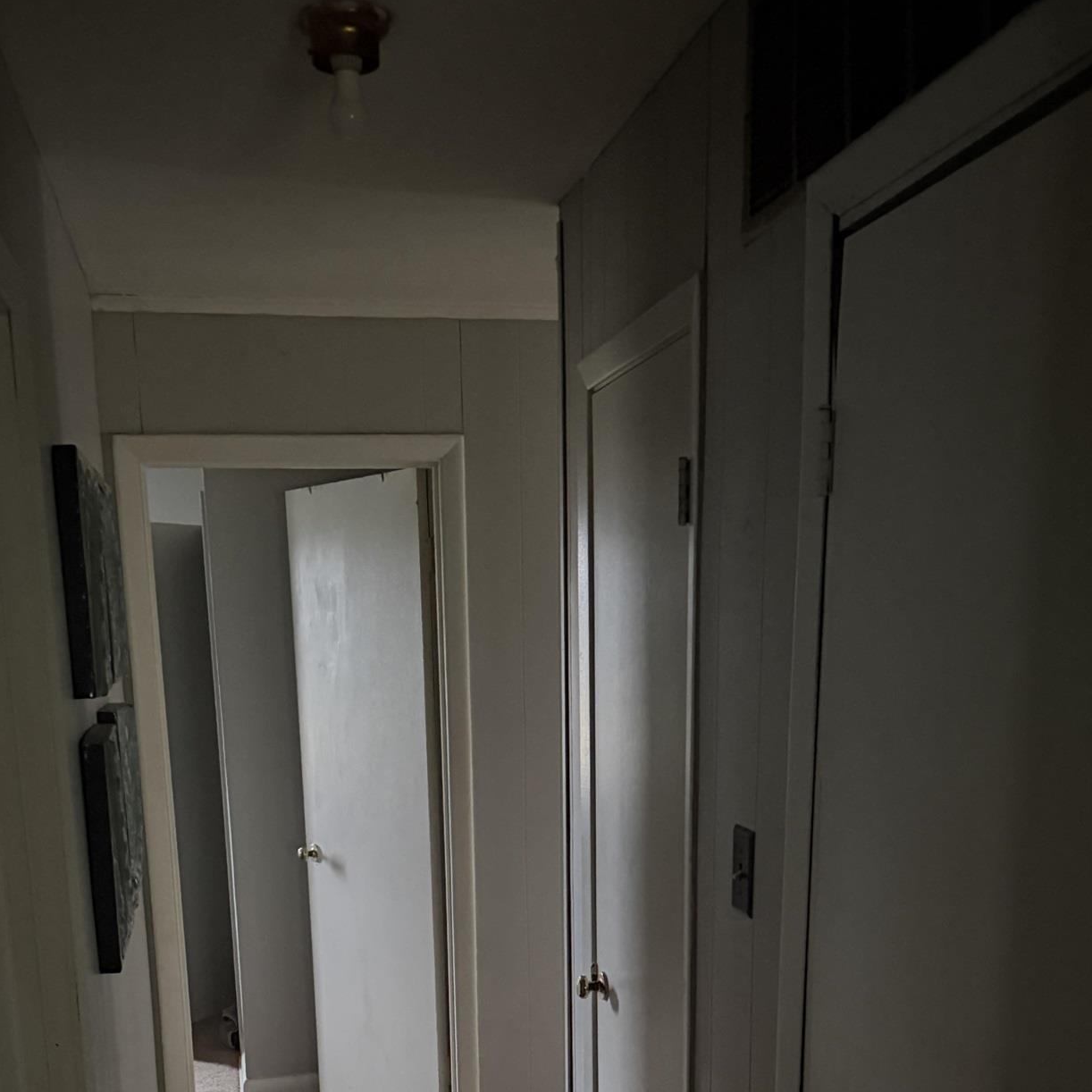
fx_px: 1428
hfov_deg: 41.9
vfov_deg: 39.0
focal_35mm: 40
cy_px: 978
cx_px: 527
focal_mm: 6.76
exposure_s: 1/15
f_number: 1.78
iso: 2500
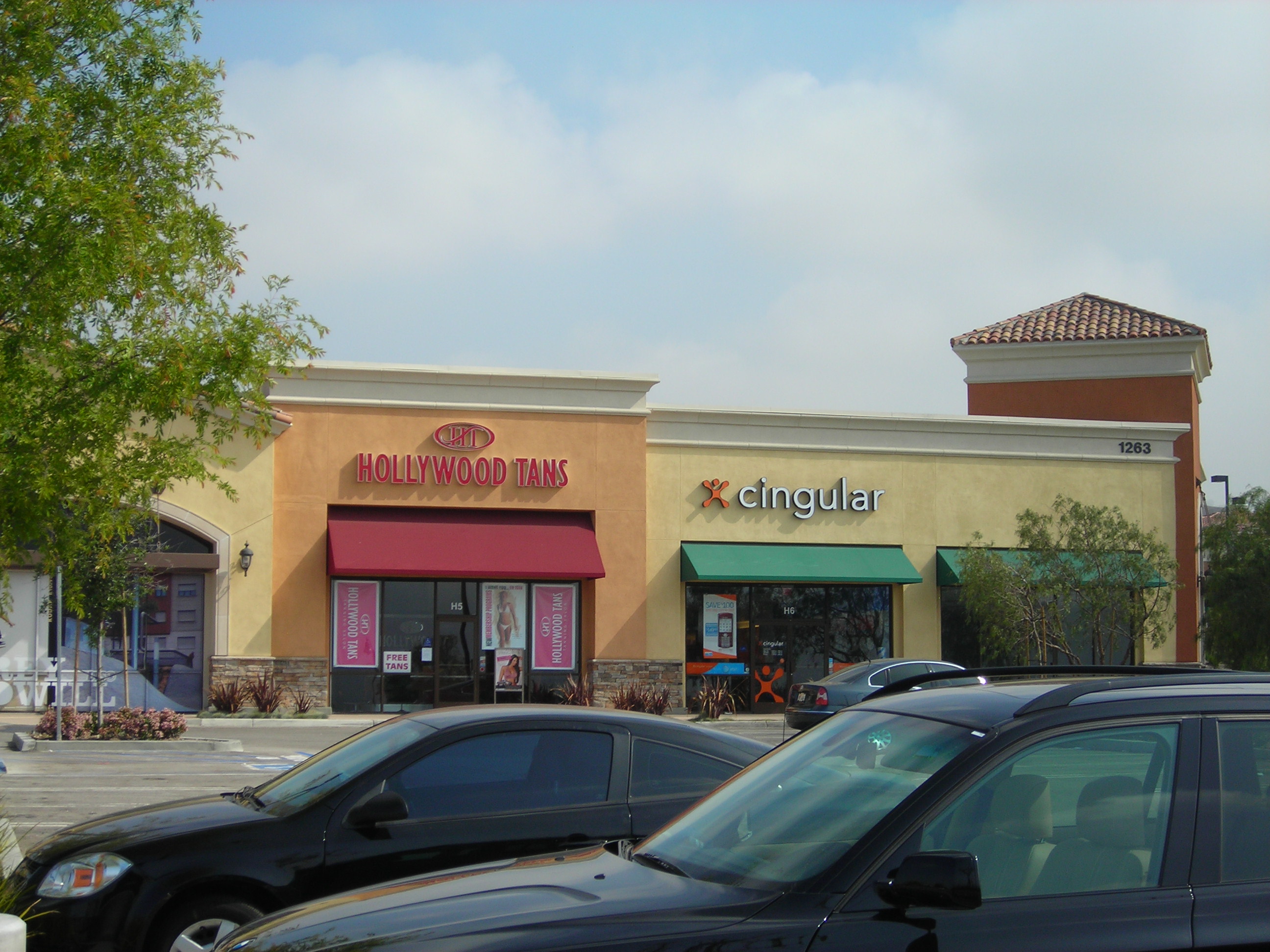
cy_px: 476
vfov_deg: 22.6
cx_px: 635
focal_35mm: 65
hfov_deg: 29.8
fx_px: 2385
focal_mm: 10.8
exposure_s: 1/136
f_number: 7.7
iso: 50
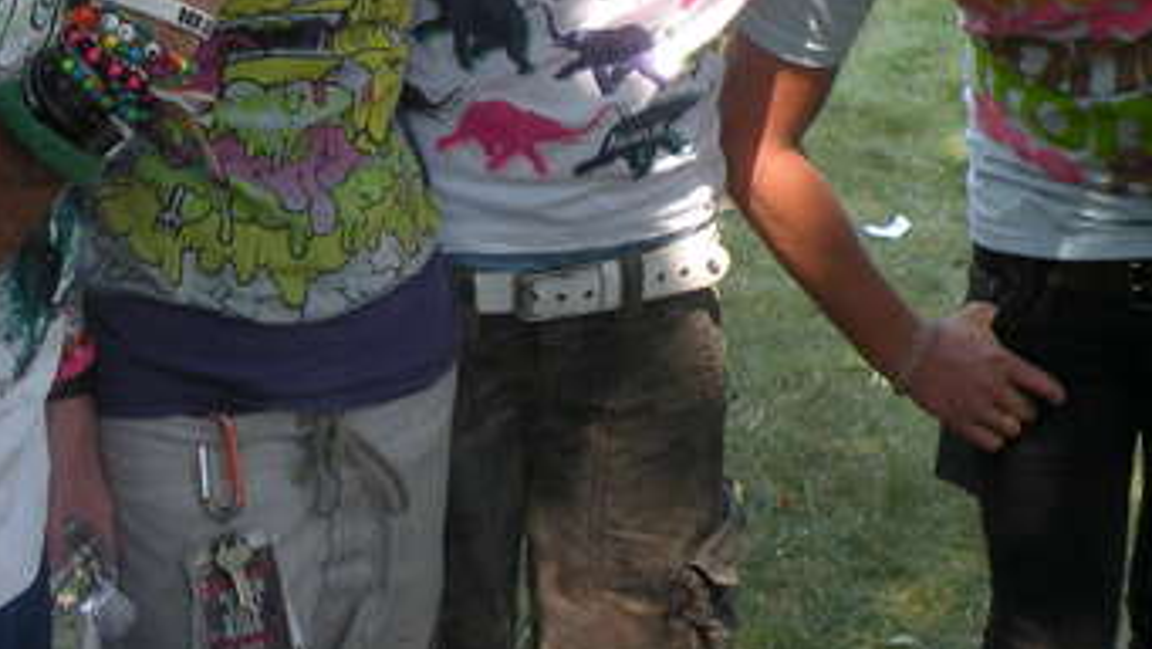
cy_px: -237
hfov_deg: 30.5
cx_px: 453
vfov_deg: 16.4
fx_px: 2108
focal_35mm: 69
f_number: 4
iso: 64
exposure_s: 1/101
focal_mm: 4.7
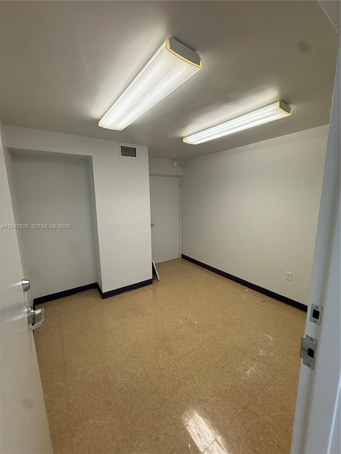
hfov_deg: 85.7
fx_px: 184
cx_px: 170
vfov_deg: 102.1
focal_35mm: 14
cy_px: 227
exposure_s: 1/120
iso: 160
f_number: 2.2
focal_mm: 2.22
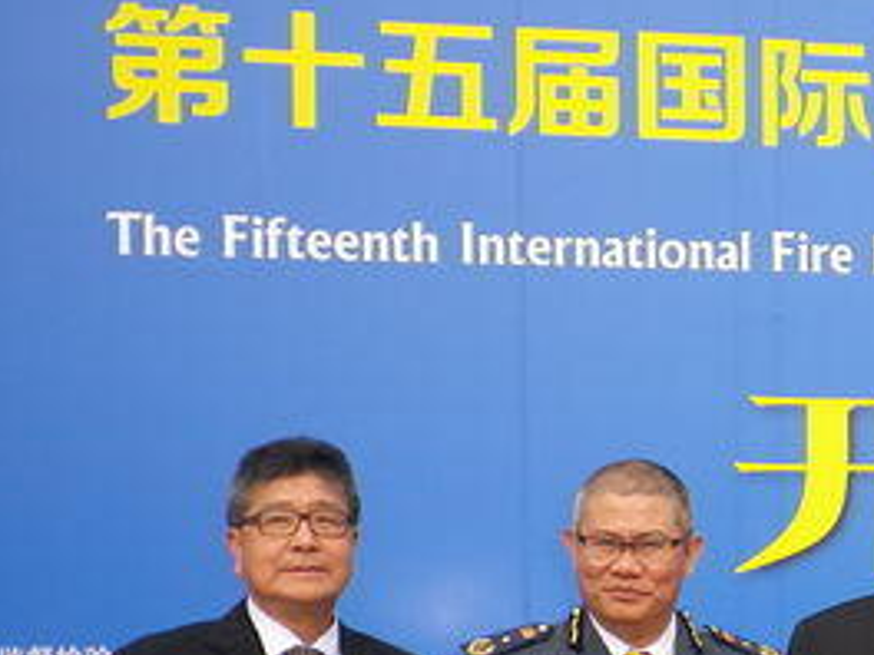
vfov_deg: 17.0
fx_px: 2146
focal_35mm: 85
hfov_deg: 22.0
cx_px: 924
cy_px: 625
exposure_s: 1/320
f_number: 3.9
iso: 100
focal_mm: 6.36
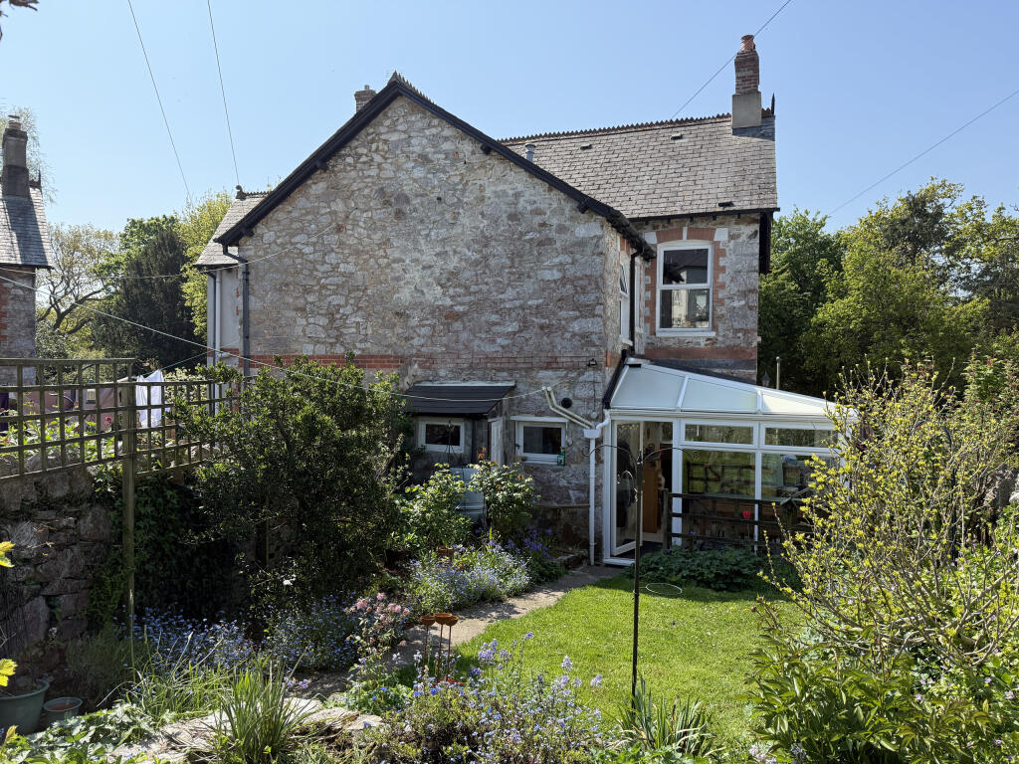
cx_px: 510
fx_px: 706
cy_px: 382
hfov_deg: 71.6
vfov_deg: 56.8
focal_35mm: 24
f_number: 1.78
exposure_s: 1/2801
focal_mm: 6.76
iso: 100
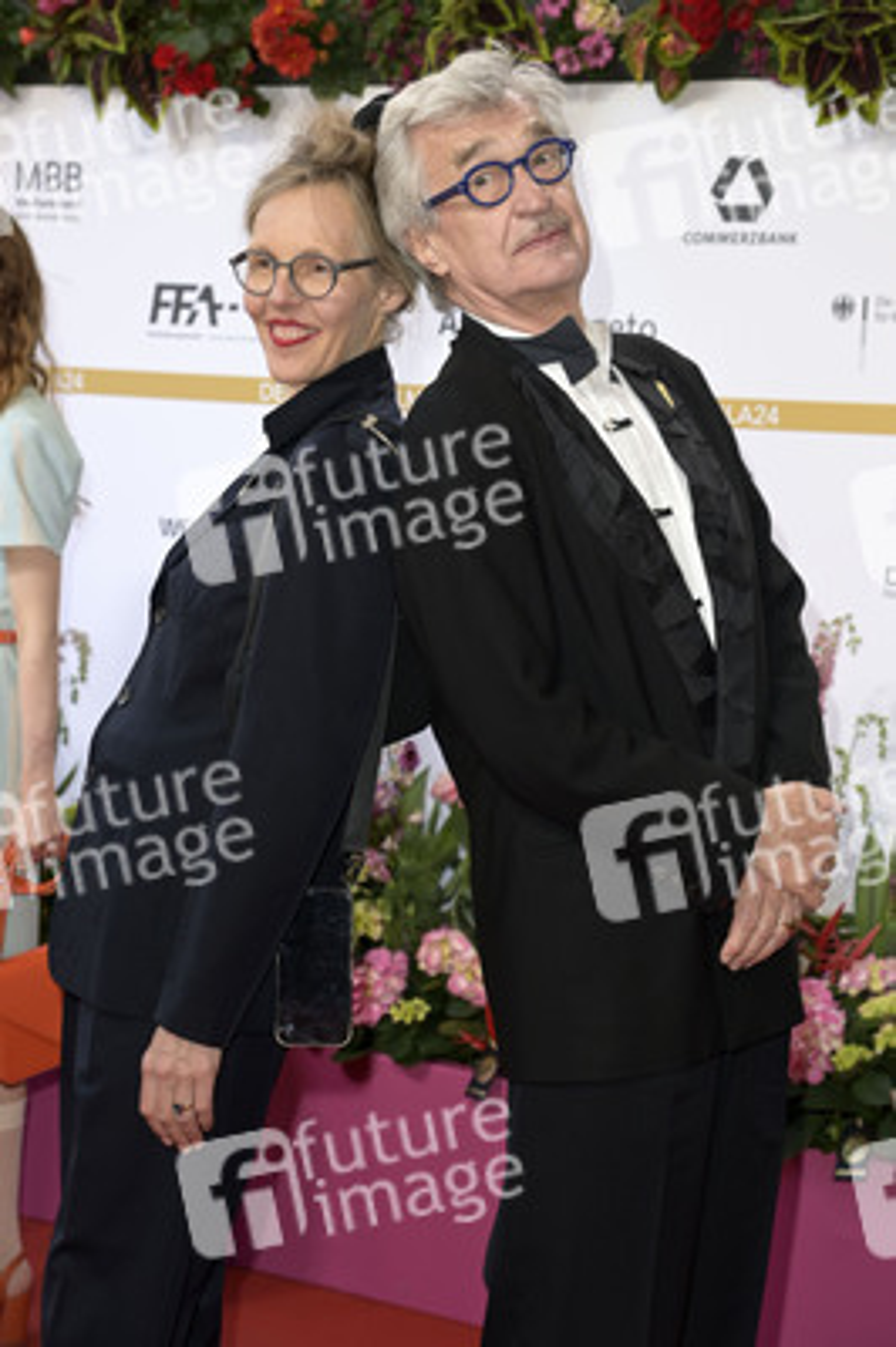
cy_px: 674
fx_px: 2917
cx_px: 448
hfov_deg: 17.5
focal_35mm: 78
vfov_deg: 26.0
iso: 640
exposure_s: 1/250
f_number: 5
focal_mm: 78
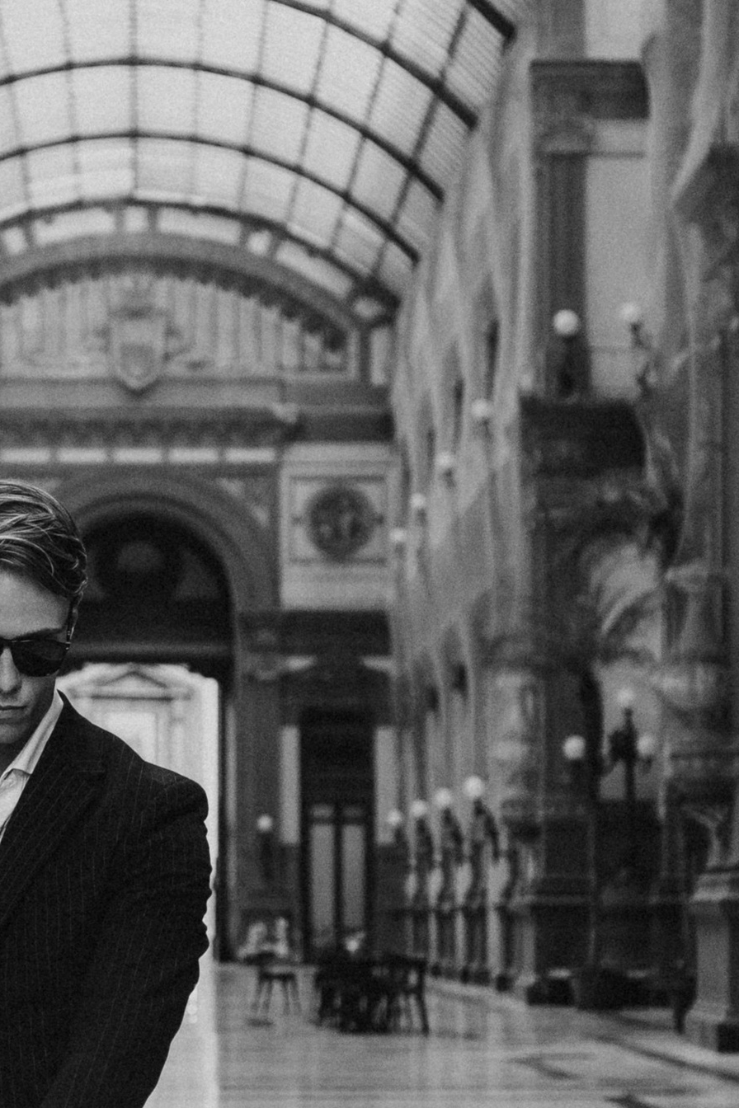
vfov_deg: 20.4
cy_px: 674
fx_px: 3079
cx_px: 187
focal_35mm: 100
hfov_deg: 13.6
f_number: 2.8
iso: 1250
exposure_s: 1/125
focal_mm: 35
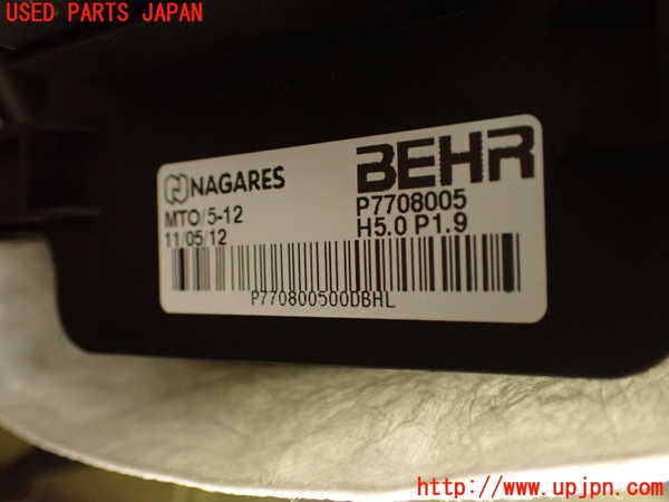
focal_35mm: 36
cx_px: 334
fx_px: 696
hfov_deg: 51.4
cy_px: 251
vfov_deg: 39.7
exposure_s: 1/30
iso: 800
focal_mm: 6.37
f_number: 2.5
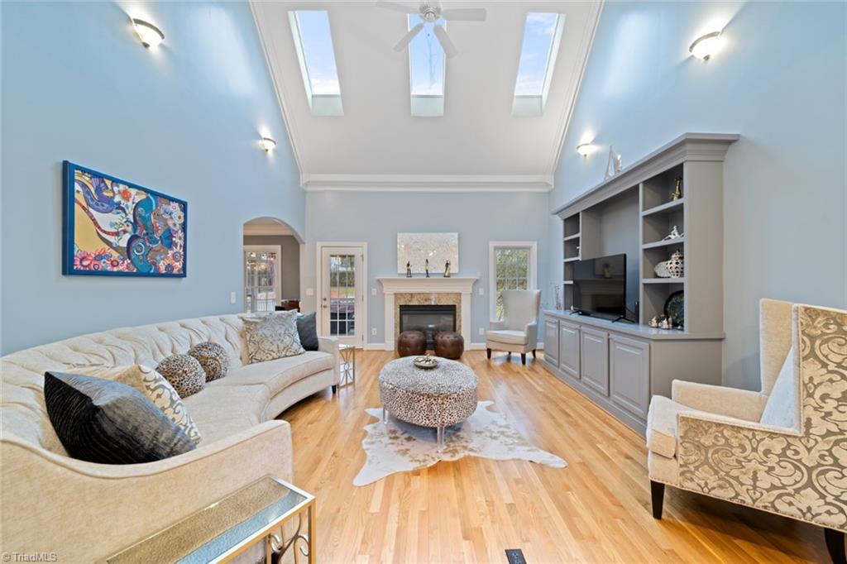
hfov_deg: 104.3
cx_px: 424
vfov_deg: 81.2
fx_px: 329
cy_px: 282
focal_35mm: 14
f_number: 7.1
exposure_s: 1/3
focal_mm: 14
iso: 320
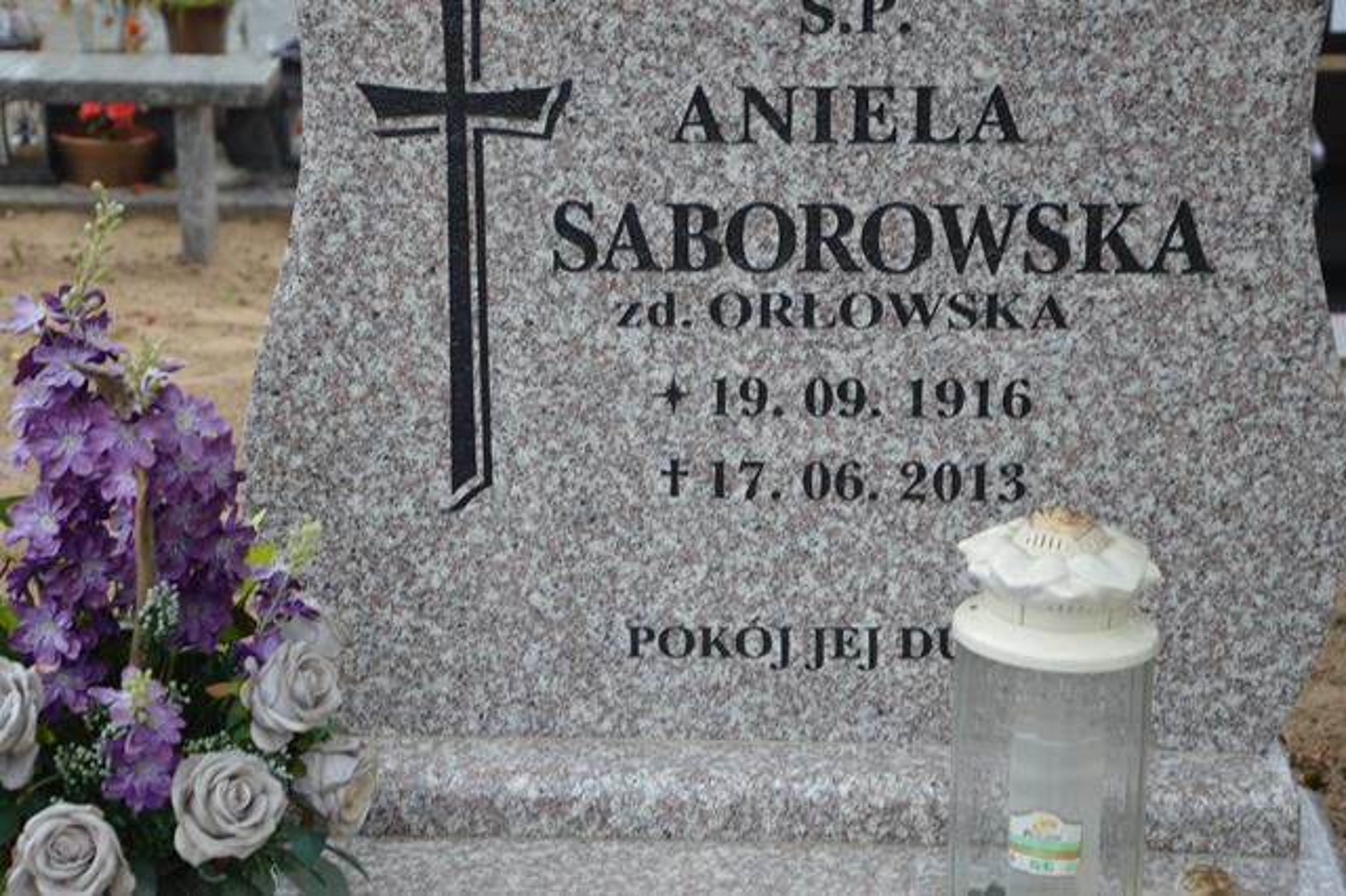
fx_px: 3475
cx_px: 673
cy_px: 448
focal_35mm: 93
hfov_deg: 21.9
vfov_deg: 14.7
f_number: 5.6
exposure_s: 1/125
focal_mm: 62
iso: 200
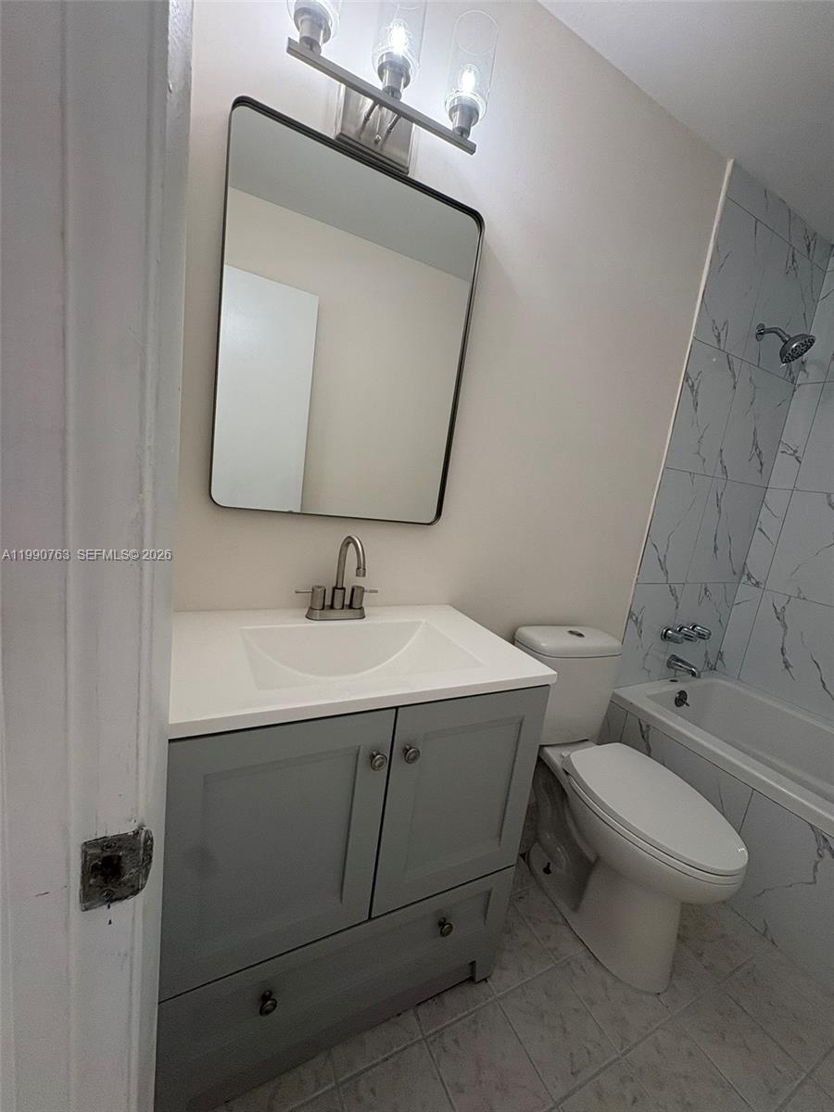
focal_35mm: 14
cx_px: 417
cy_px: 556
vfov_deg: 102.1
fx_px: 450
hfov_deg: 85.7
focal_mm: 2.22
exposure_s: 1/120
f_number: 2.2
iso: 125
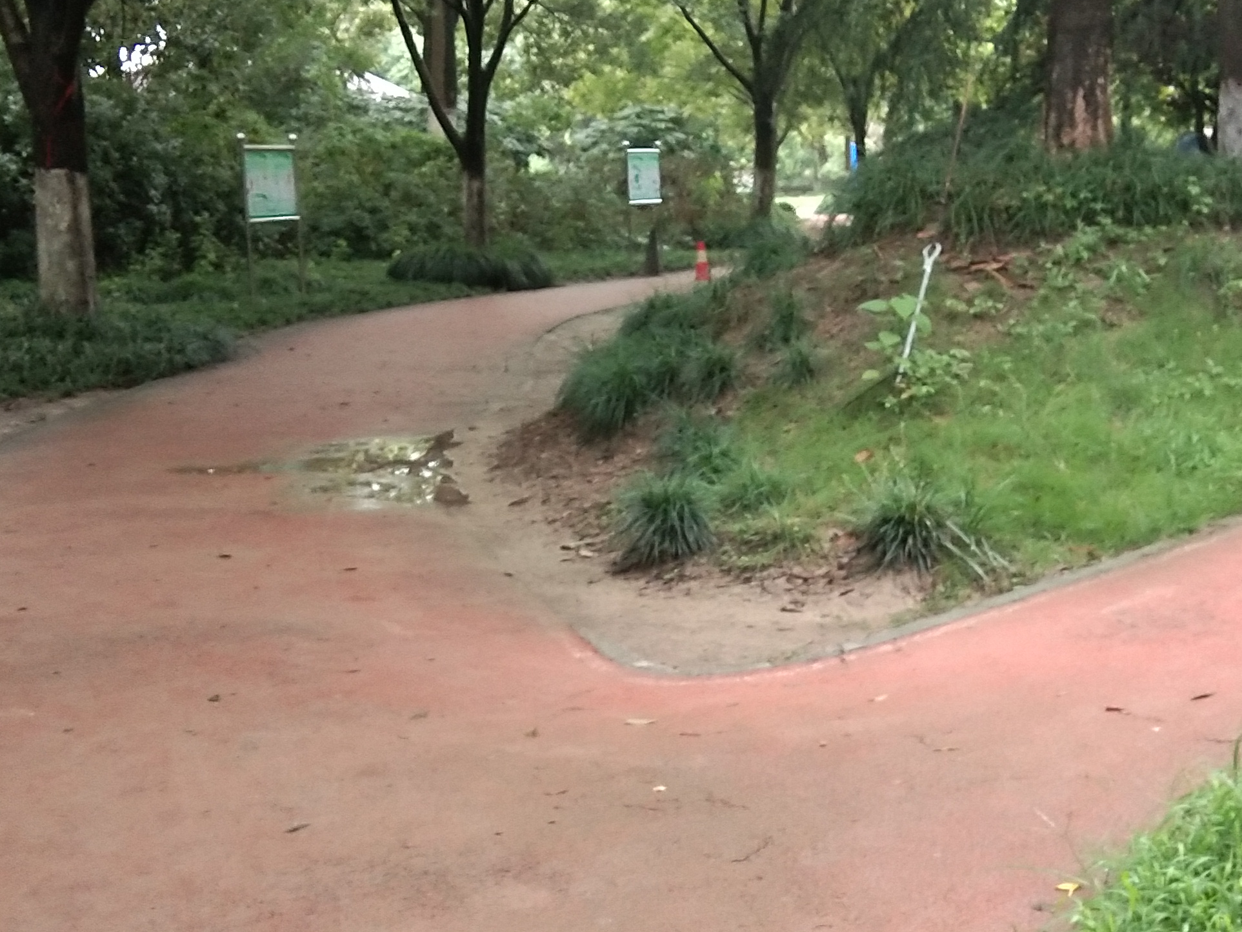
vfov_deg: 21.9
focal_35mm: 67
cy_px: 551
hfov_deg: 28.9
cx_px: 779
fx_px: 2404
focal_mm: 3.69
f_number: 2.2
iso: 400
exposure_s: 1/33.3
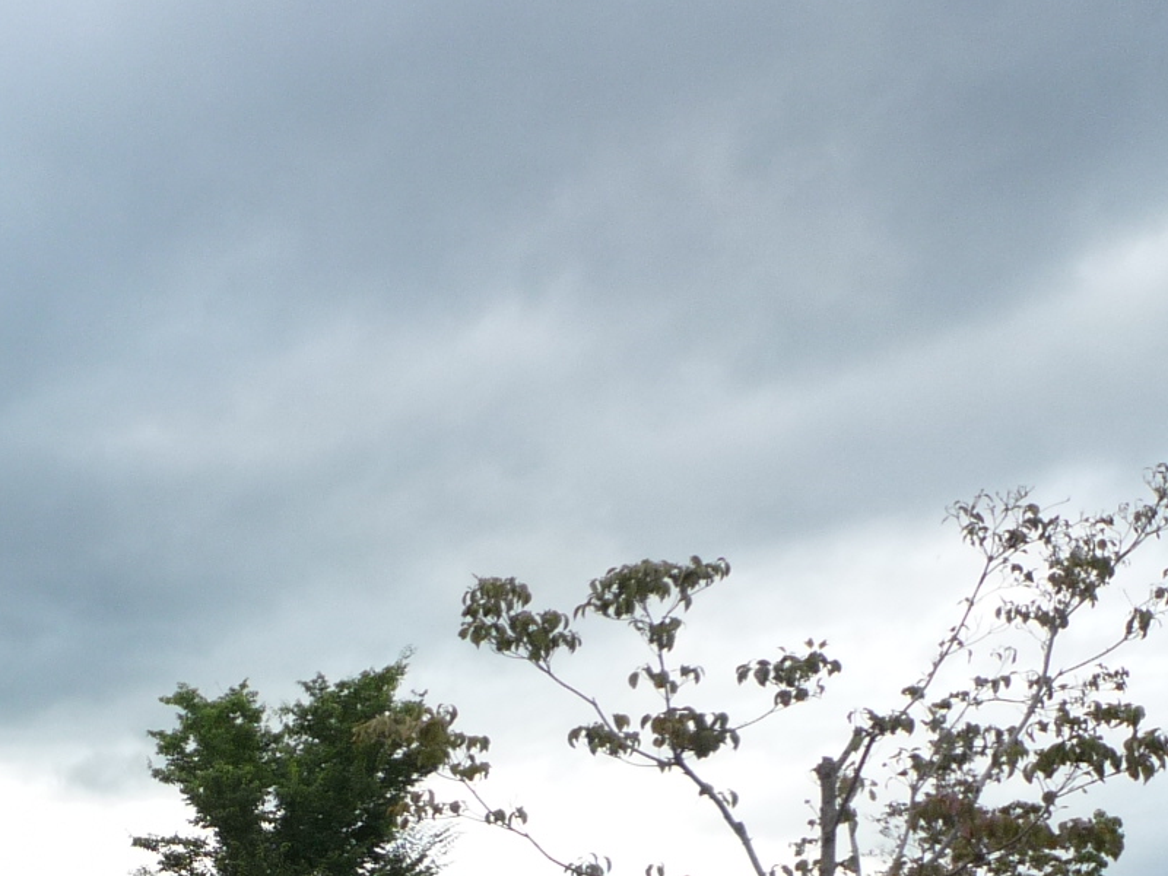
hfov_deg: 26.9
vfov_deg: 21.4
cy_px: 1032
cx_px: -223
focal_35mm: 64
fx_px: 2159
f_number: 2.8
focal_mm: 4.4
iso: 100
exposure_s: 1/400
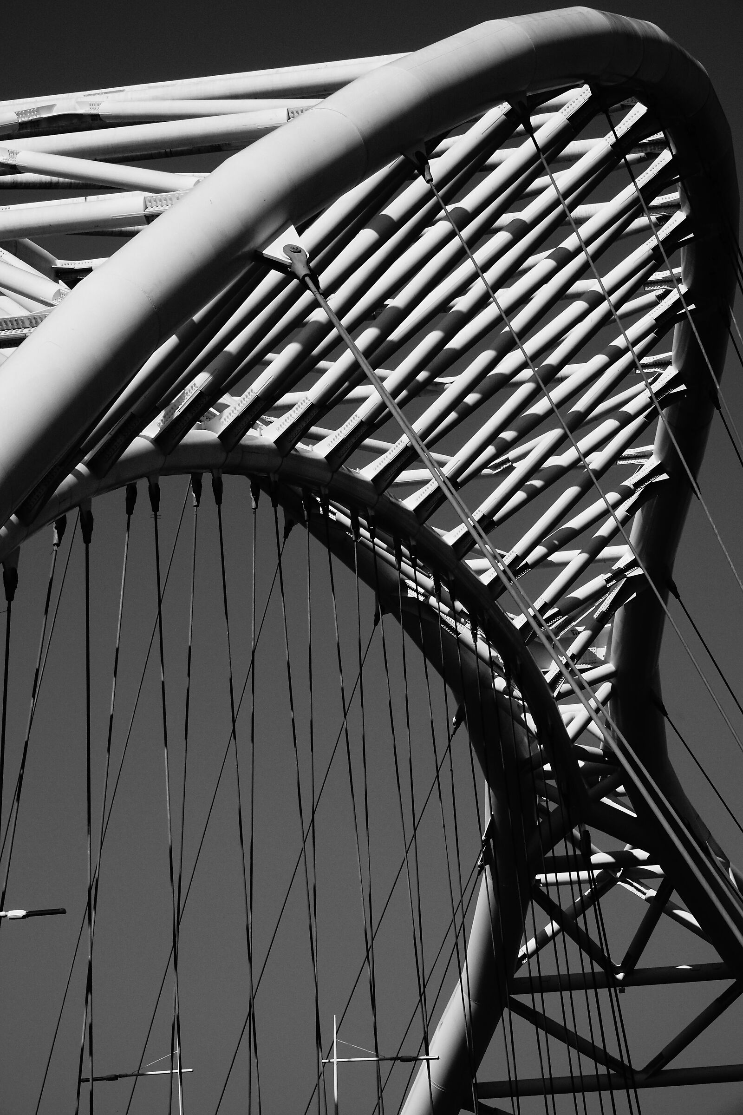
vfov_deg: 15.6
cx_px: 372
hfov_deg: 10.5
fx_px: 4055
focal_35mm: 131
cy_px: 558
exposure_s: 1/1000
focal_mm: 47.94
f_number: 10
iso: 200
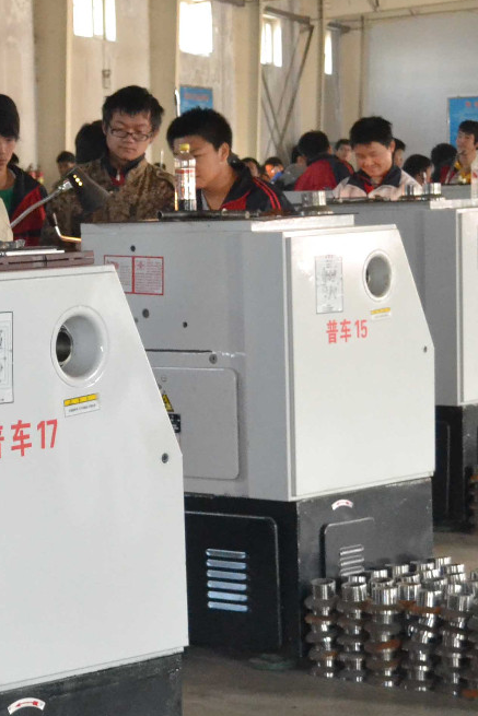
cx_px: -135
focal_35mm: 128
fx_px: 2552
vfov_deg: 15.9
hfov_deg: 10.5
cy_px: 523
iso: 3200
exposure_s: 1/60
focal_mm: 35
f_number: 5
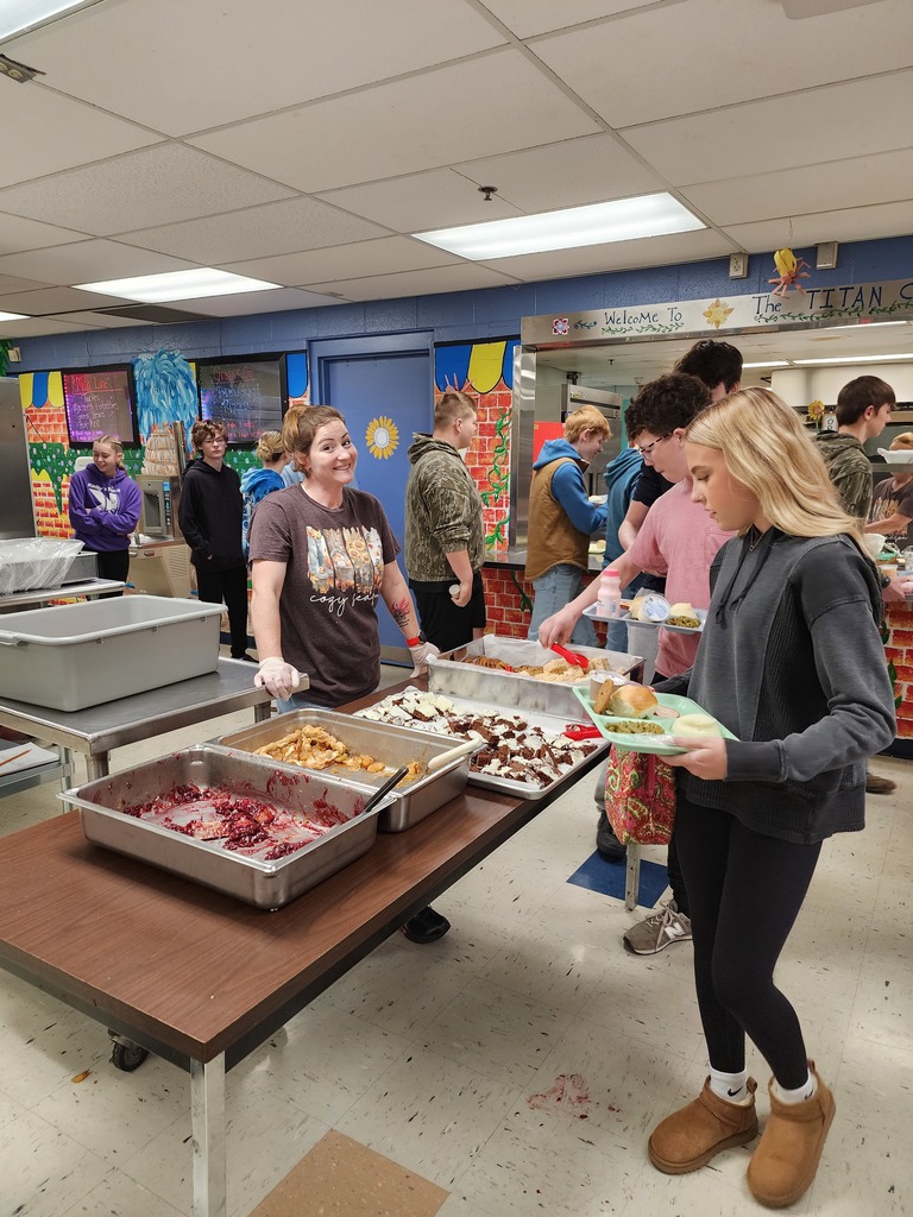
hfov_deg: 58.9
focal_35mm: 23
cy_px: 608
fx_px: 809
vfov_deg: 73.9
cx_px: 456
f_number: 1.8
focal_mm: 6.4
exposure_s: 1/120
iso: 320
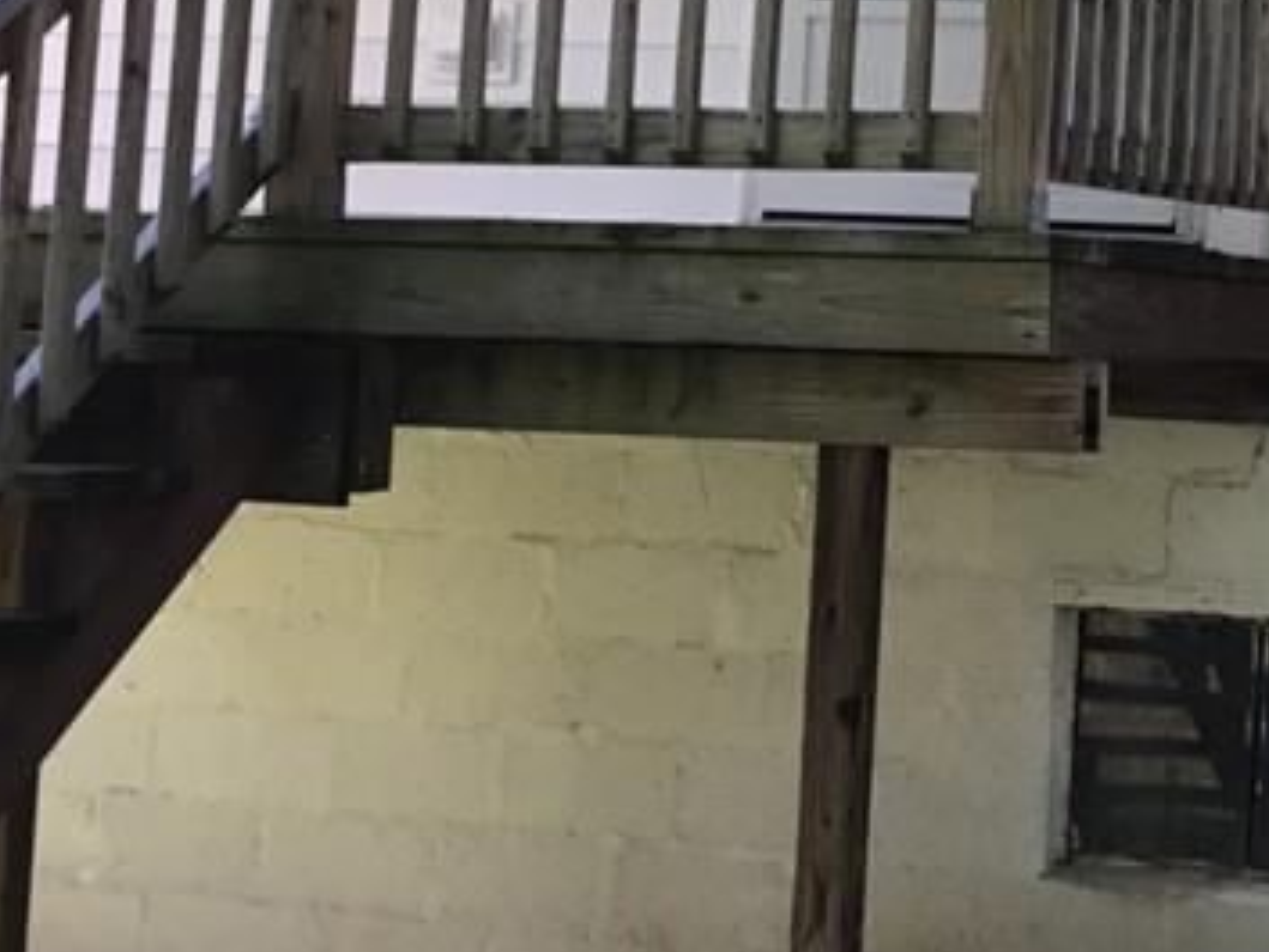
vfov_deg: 16.2
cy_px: 90
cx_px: 1136
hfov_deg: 21.3
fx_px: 3300
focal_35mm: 90
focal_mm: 3.3
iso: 50
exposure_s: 1/120
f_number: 2.4
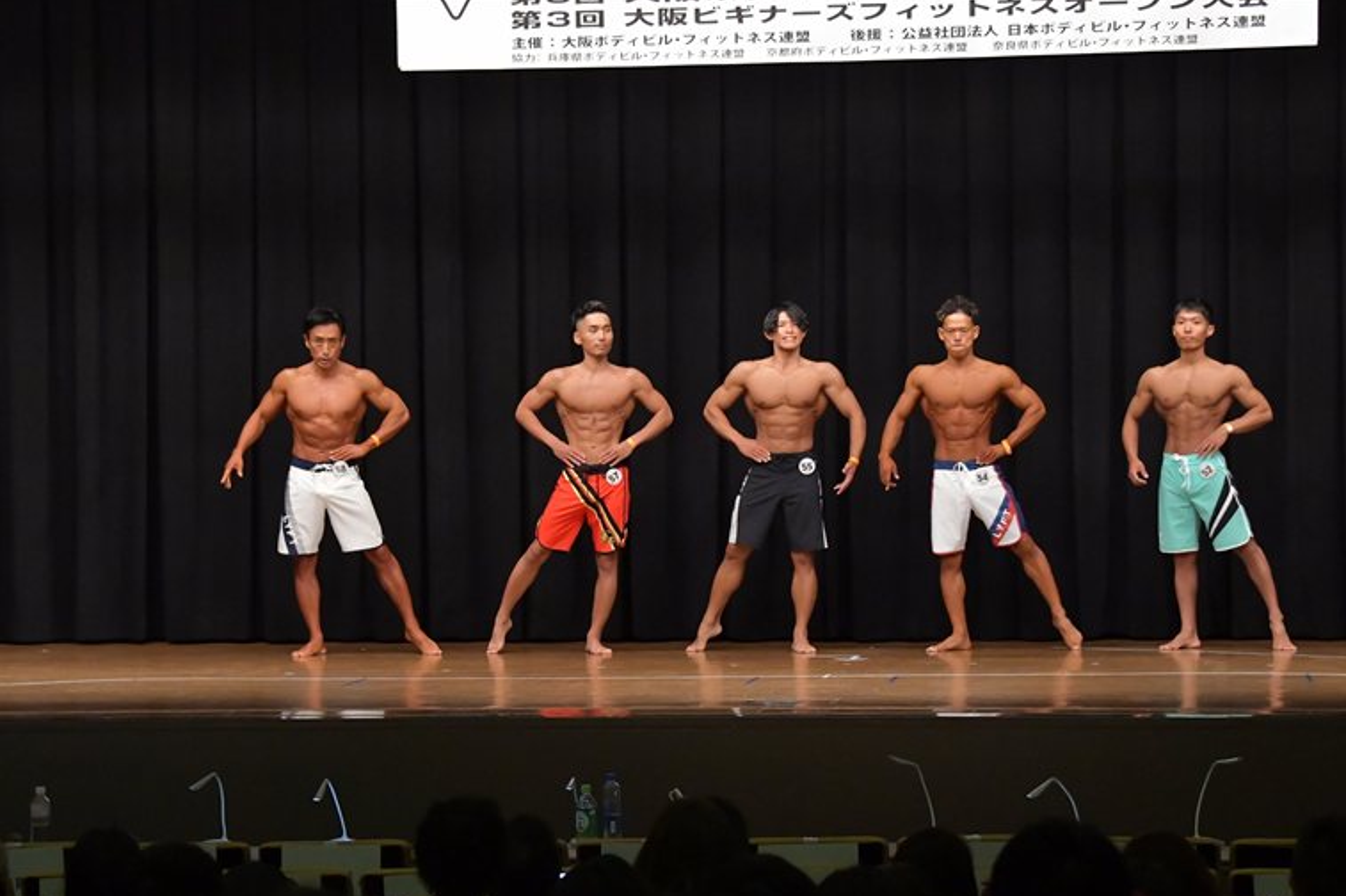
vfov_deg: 10.9
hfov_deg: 16.3
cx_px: 675
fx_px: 4709
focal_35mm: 126
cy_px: 455
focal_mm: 82
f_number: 5.6
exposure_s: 1/400
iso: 6400
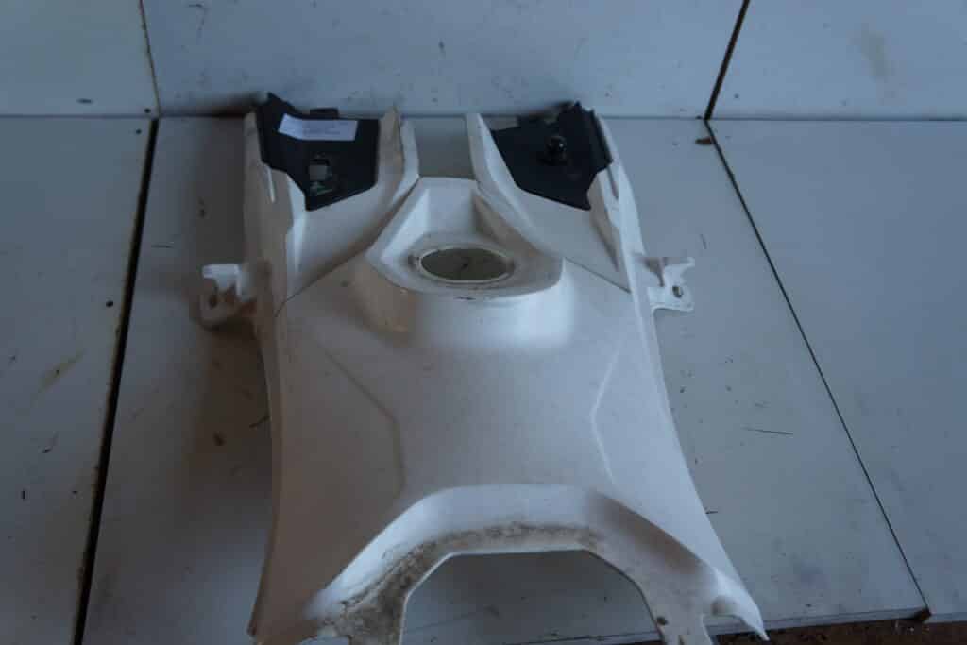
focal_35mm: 33
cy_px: 322
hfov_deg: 57.2
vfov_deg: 40.0
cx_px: 484
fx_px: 886
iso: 160
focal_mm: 22
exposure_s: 1/60
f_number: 4
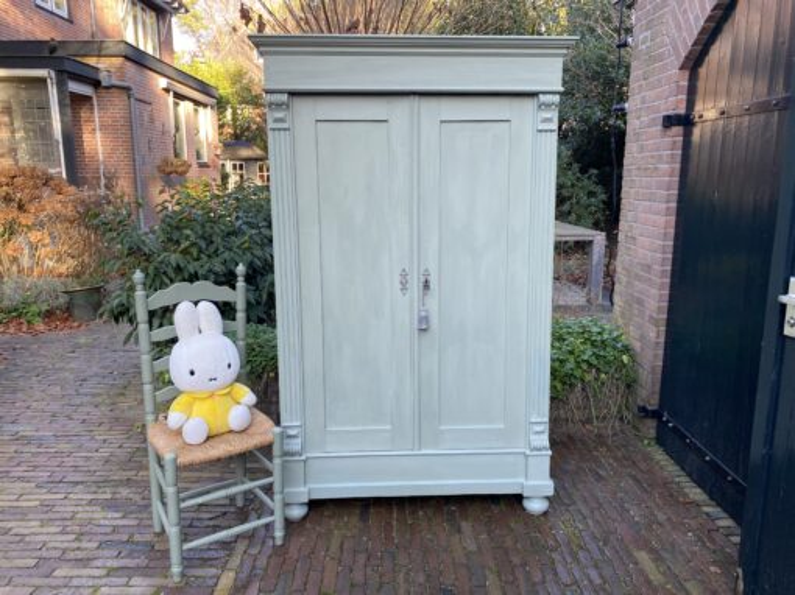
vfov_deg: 53.0
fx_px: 597
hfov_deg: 67.3
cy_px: 298
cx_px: 398
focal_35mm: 26
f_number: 1.8
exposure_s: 1/121
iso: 50
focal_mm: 4.25
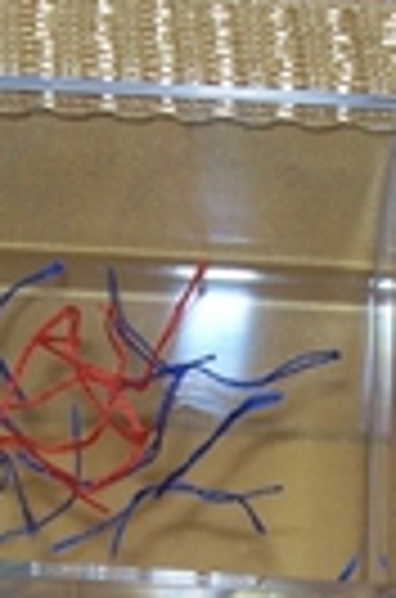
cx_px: 176
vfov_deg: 15.9
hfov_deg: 10.7
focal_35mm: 127
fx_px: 2106
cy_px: 564
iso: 80
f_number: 2.7
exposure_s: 1/64
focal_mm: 6
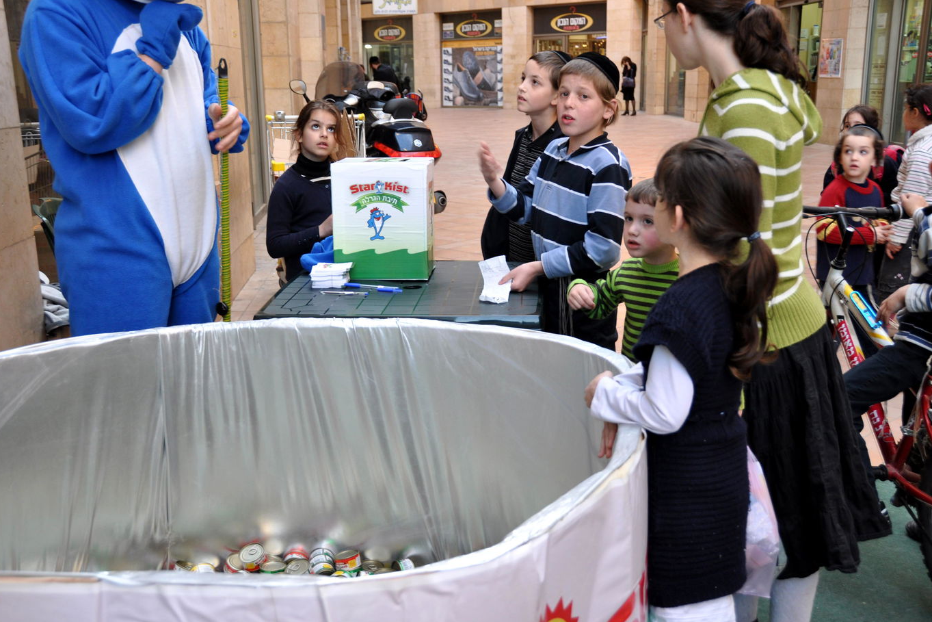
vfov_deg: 33.4
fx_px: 1036
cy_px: 317
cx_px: 459
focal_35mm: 40
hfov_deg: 48.5
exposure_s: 1/80
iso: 400
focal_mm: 26
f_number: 4.5
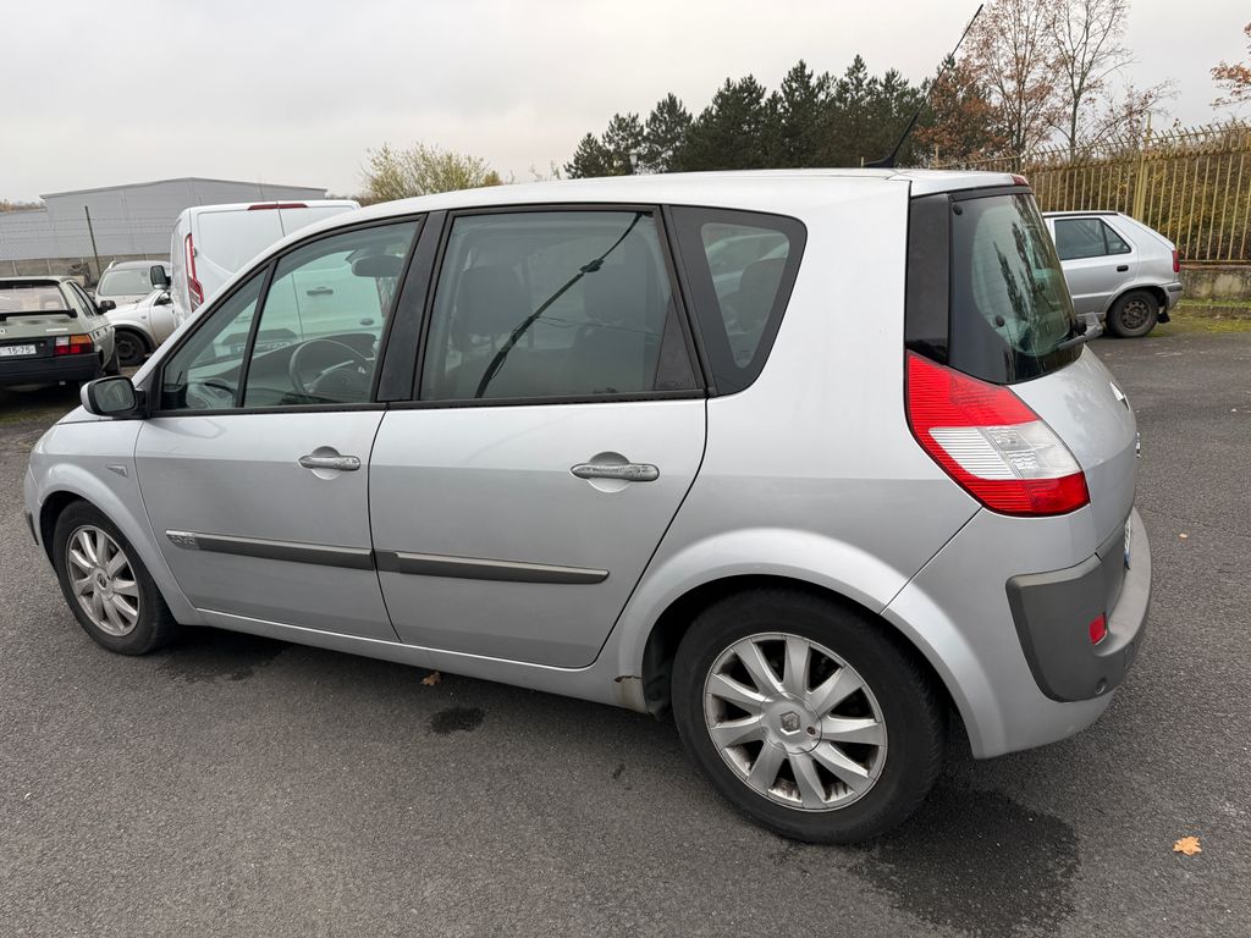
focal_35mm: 24
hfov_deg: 71.6
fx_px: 867
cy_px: 469
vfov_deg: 56.8
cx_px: 626
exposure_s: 1/612
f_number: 1.78
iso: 80
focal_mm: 6.76
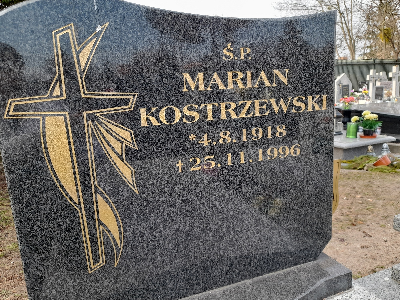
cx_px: 200
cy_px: 150
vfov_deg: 54.9
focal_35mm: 25
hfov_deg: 69.4
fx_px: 289
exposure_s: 1/100
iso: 25
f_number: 2
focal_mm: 4.6
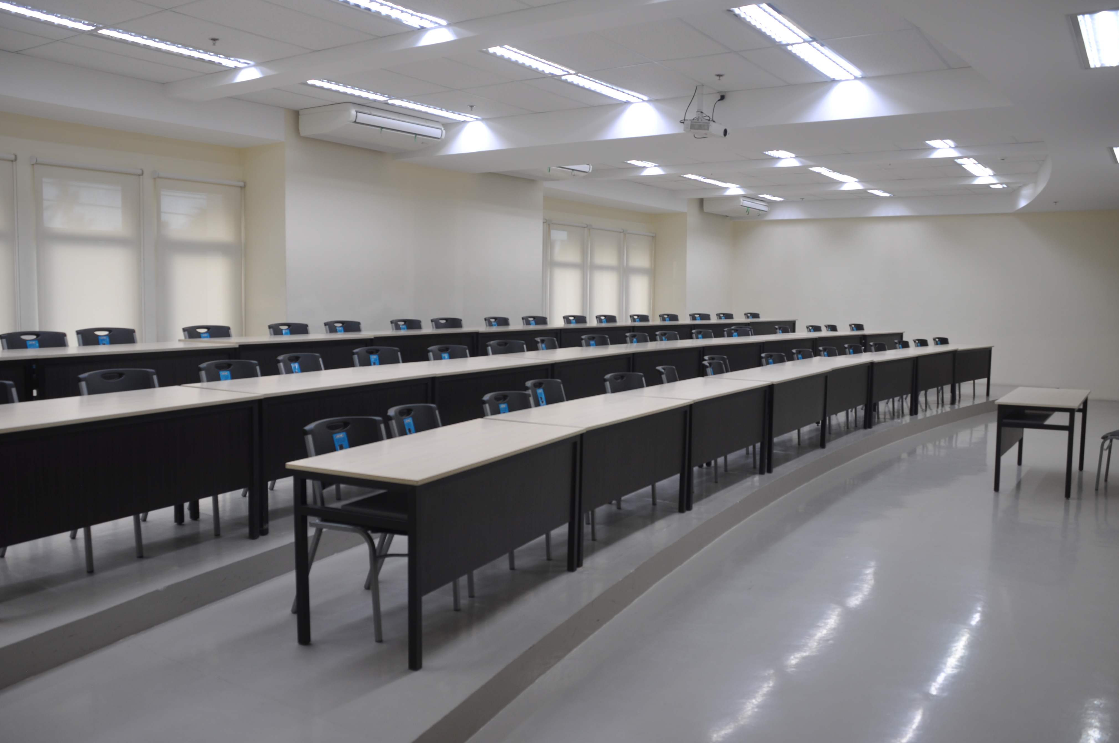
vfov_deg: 41.0
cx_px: 551
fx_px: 993
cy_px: 383
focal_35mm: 32
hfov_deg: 58.8
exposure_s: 1/10
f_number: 3.5
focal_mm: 20
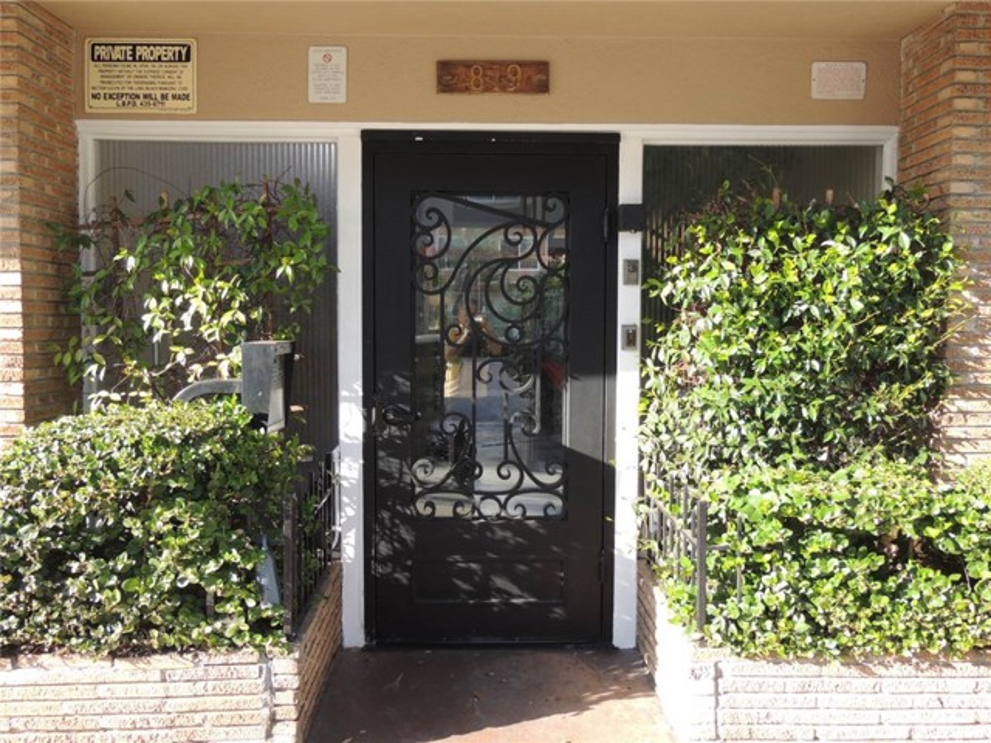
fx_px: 859
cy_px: 372
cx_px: 496
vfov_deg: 46.8
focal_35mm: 30
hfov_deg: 60.0
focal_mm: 5.3
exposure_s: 1/160
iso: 100
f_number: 3.1
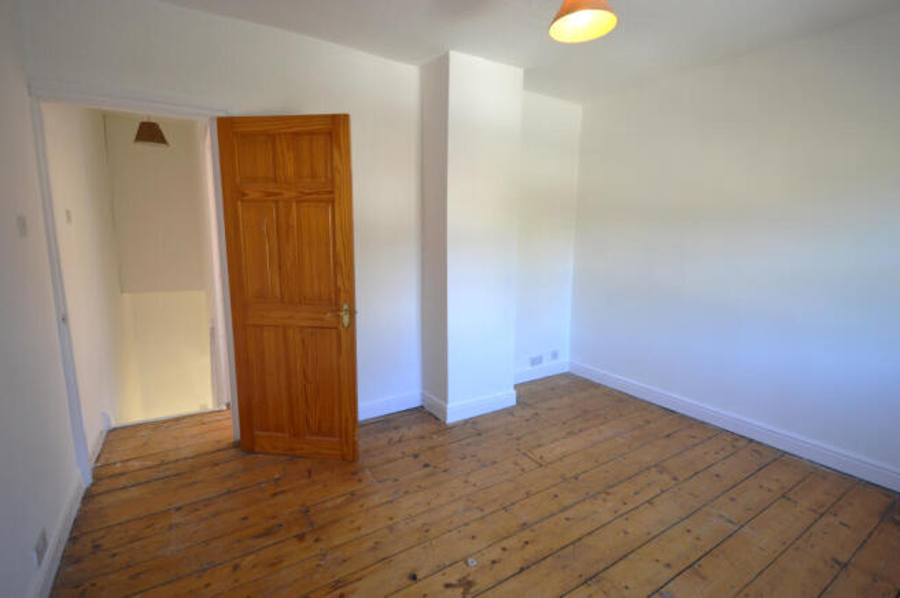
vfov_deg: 71.9
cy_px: 299
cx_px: 450
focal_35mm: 16
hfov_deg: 95.0
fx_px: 412
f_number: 4.2
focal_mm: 11
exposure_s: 1/60
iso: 500
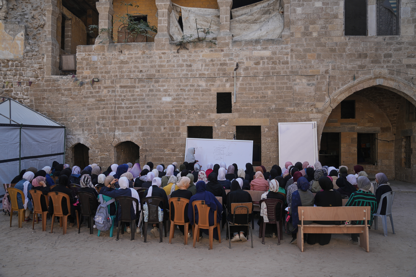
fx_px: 335
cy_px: 138
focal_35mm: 29
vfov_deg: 45.0
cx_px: 208
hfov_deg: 63.7
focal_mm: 29
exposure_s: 1/500
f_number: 4
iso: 160
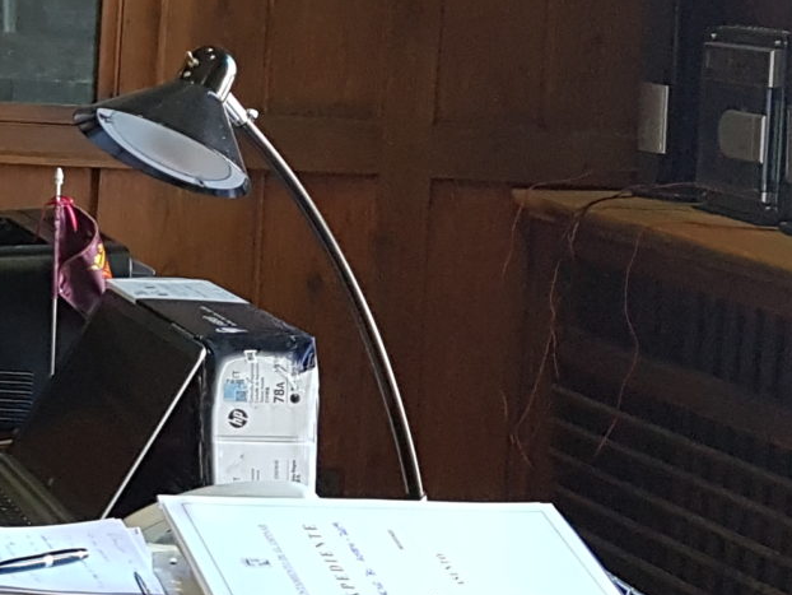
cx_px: -469
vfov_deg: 13.6
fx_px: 2449
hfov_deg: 16.4
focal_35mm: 107
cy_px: -14
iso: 160
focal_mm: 4.2
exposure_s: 1/50
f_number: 1.7
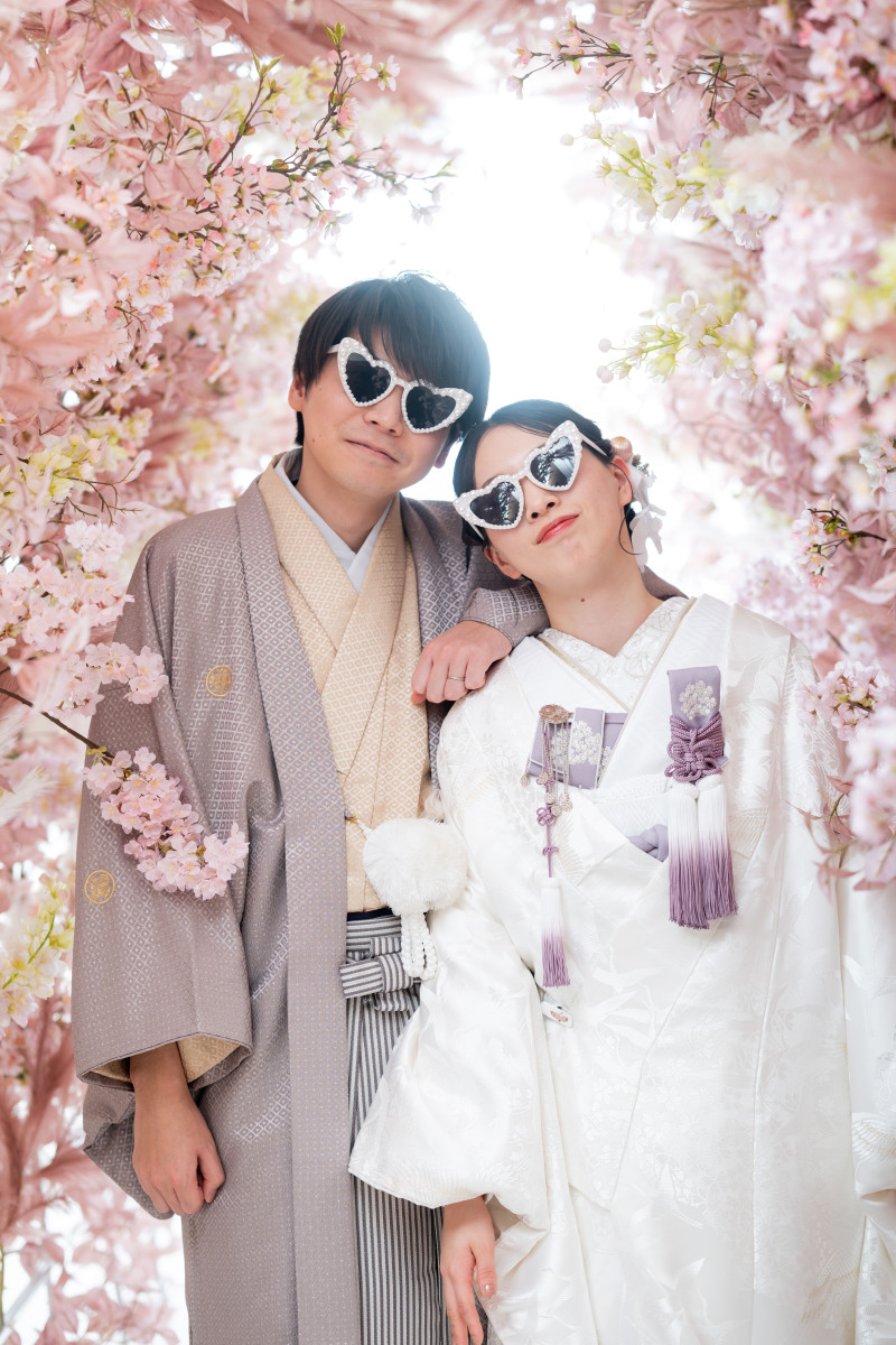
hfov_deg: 16.1
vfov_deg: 23.9
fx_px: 3173
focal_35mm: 85
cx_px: 448
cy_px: 672
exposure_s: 1/160
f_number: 2.5
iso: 200
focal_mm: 85
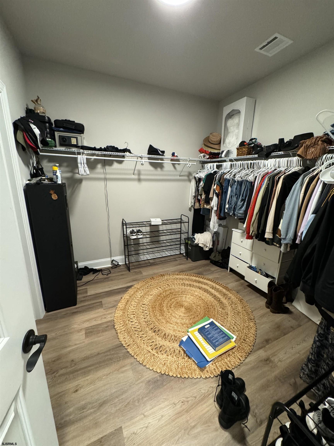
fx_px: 180
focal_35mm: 14
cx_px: 167
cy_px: 223
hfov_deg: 85.7
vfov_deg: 102.1
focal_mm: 2.22
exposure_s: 1/60
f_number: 2.2
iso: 500
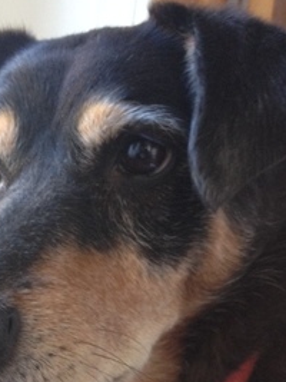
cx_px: 56
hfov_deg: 22.9
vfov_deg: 30.1
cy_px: 300
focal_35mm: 63
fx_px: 695
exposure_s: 1/20
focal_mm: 4.28
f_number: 2.4
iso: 125
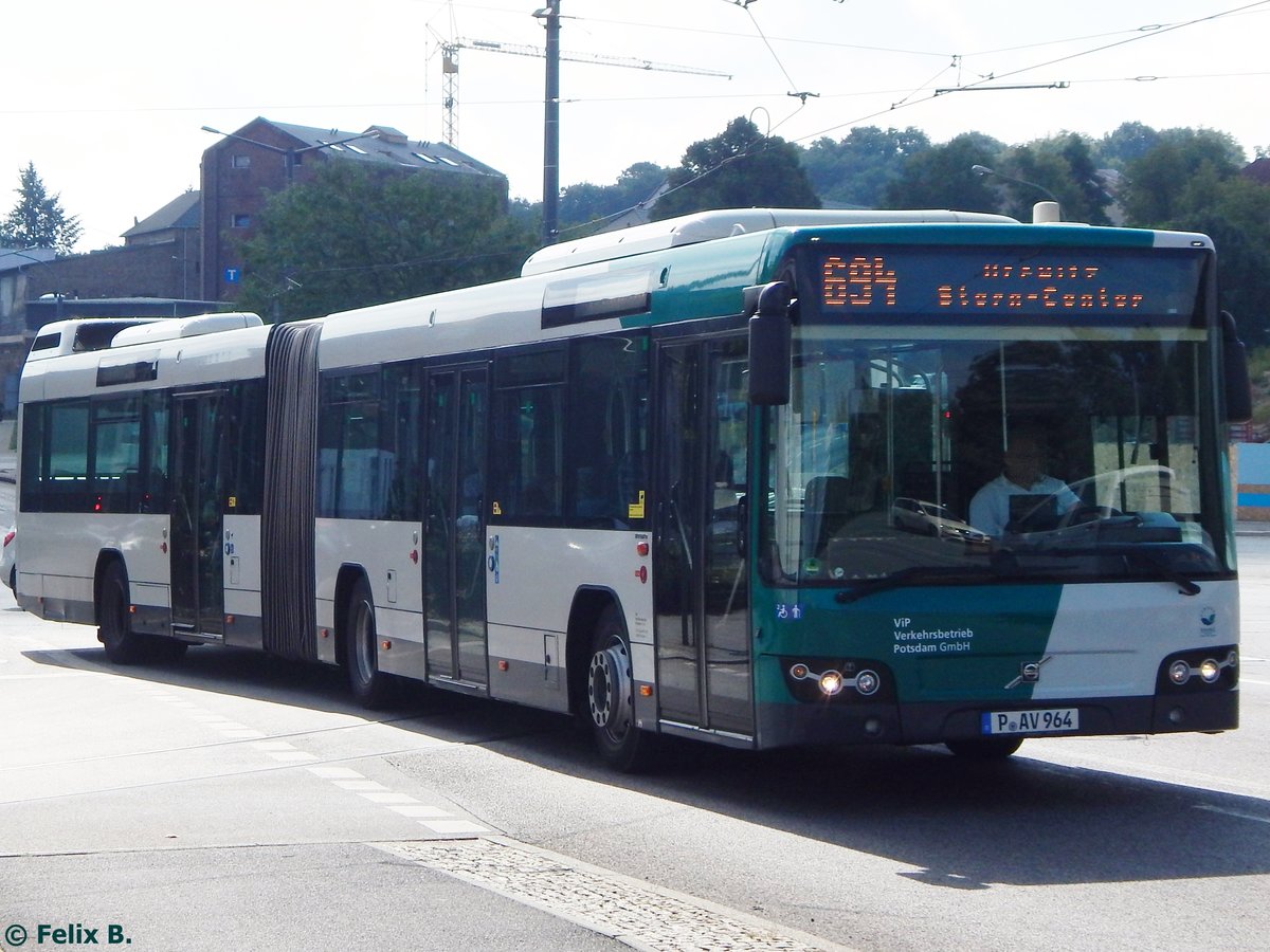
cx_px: 635
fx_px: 2238
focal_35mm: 61
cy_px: 476
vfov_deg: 24.0
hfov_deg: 31.7
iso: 125
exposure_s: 1/640
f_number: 7.9
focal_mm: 10.9
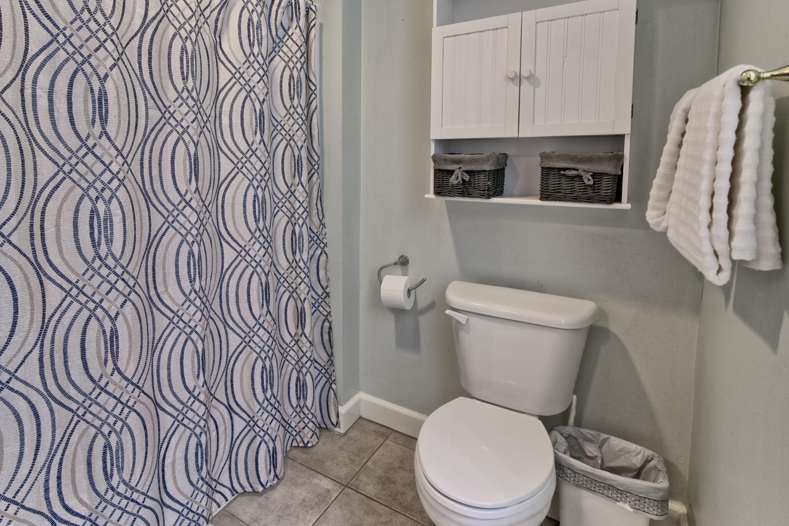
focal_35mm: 19
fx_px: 416
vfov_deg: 63.7
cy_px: 198
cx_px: 315
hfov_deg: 85.8
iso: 500
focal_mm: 13
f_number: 8
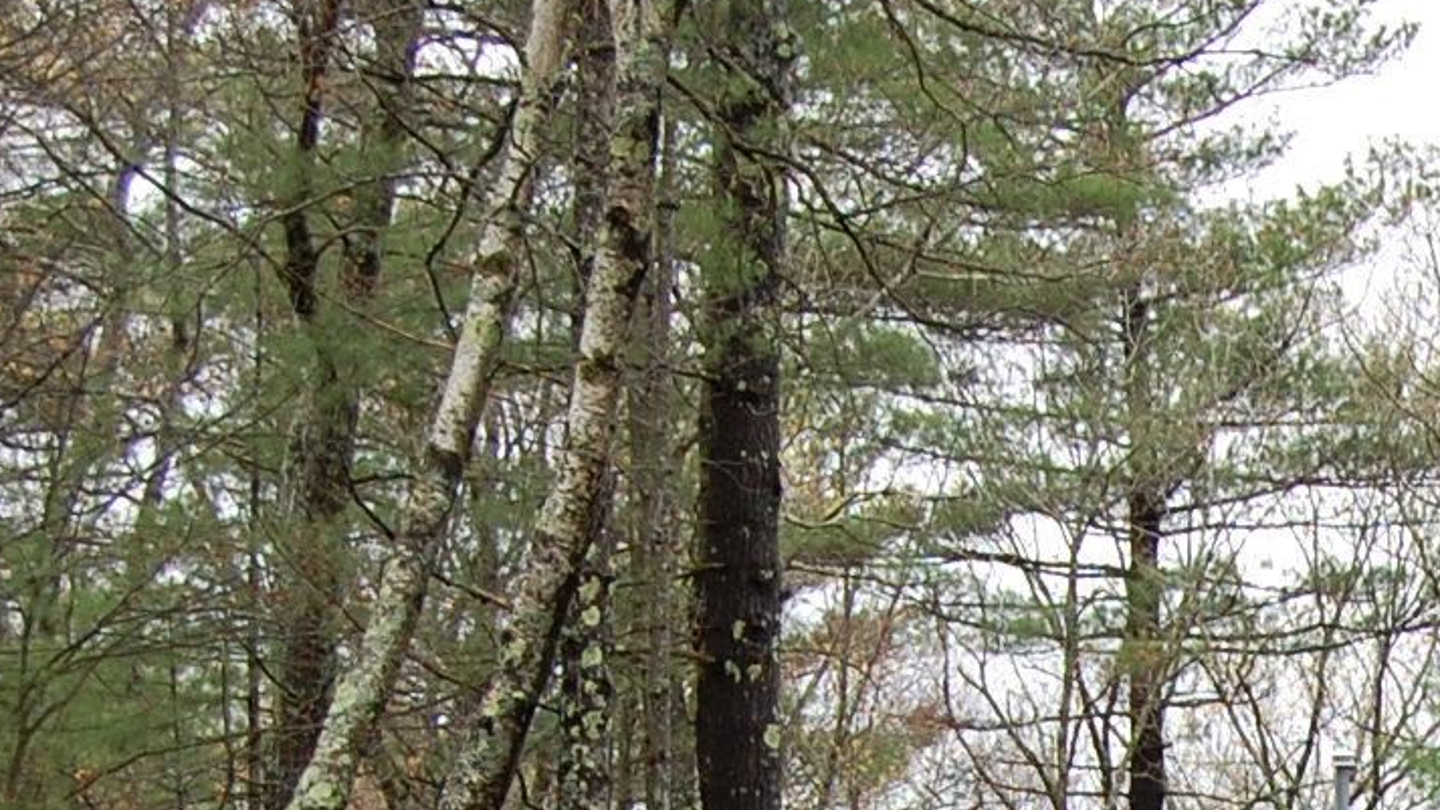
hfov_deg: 13.9
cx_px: 1892
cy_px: 1483
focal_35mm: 149
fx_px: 5689
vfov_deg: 7.9
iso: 200
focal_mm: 30
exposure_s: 1/160
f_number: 6.3
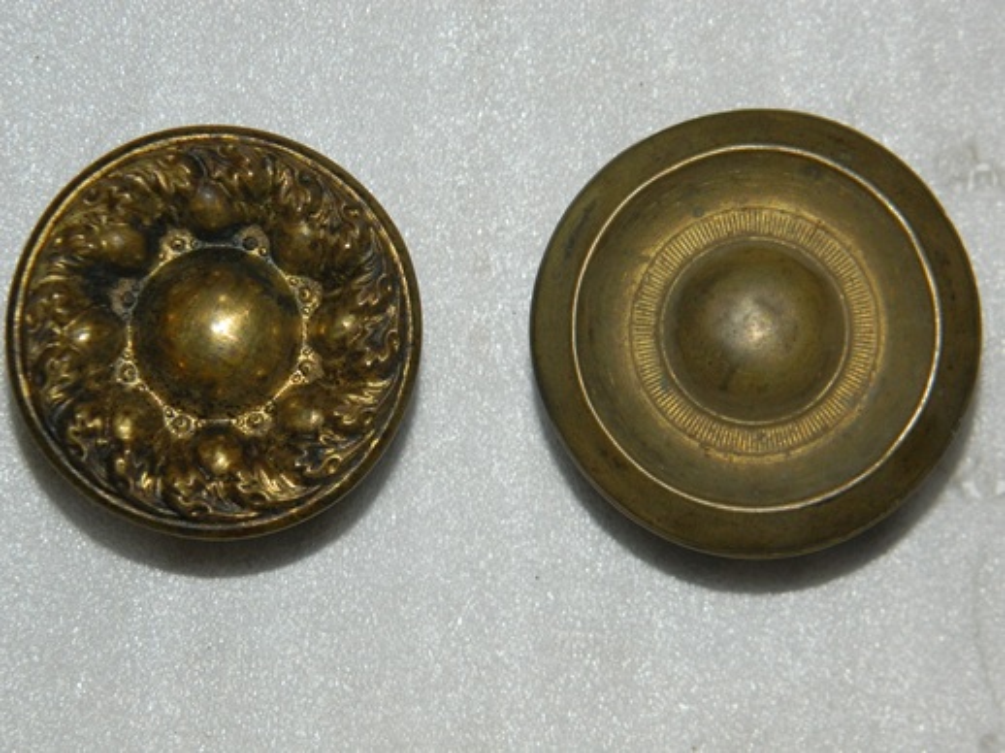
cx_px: 502
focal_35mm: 103
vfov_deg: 14.4
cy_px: 376
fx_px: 2989
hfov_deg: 19.1
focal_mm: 18.6
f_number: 4.5
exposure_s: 1/30
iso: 200
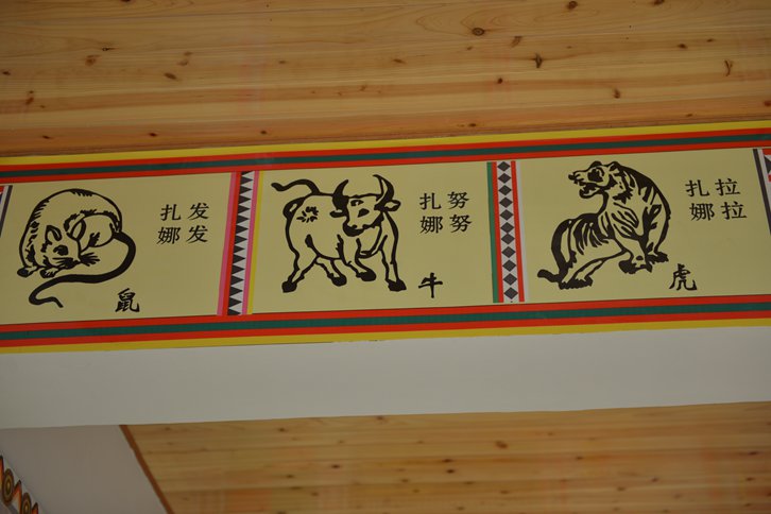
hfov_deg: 34.5
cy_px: 257
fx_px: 1242
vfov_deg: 23.4
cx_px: 386
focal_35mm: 58
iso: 100
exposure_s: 1/100
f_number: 2.8
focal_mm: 58
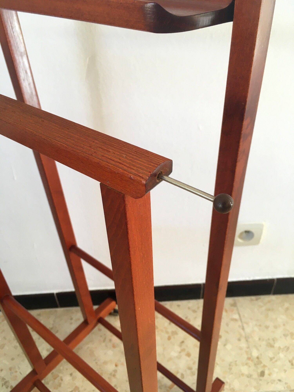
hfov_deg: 48.2
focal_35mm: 29
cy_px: 196
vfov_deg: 61.7
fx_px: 328
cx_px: 147
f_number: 2.2
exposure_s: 1/33
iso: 40
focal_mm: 4.15
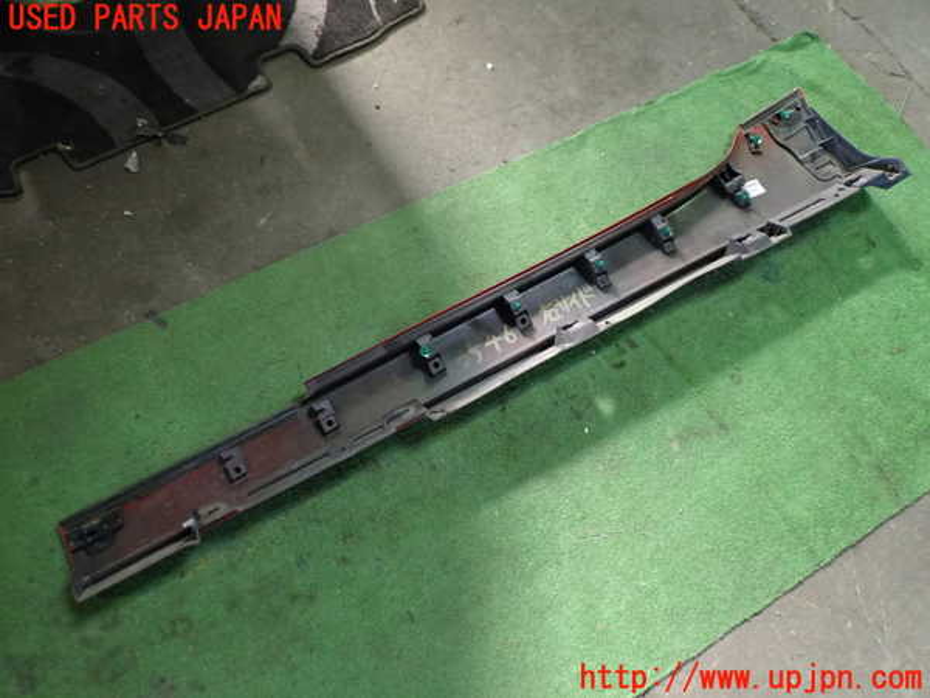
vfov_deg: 46.8
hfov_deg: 60.0
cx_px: 465
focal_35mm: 30
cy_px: 349
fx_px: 806
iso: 250
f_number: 2.3
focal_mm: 5.4
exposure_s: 1/30
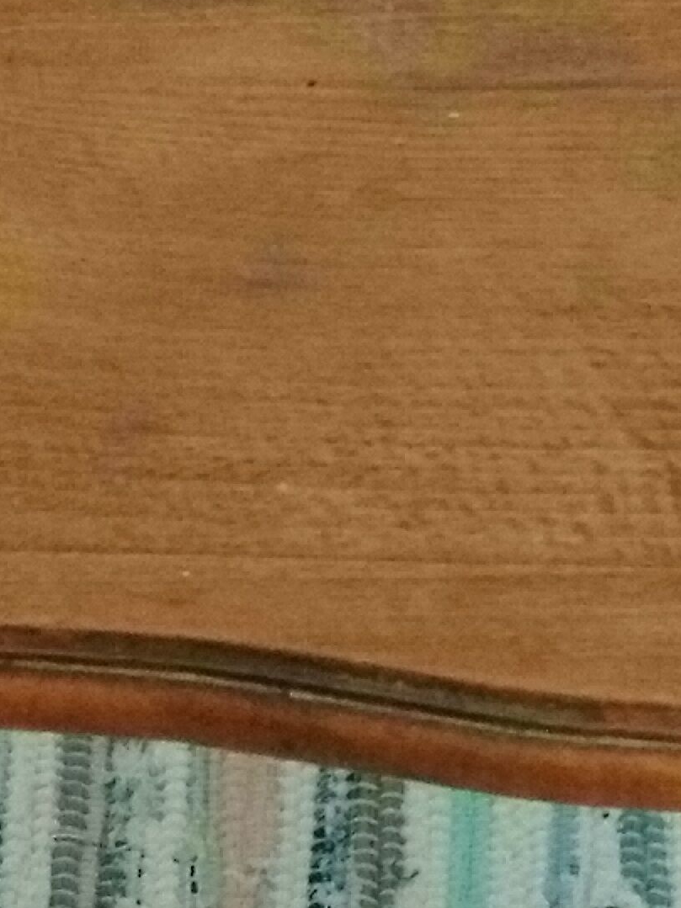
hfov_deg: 13.7
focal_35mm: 108
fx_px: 2833
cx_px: 166
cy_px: 958
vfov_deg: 17.7
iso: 429
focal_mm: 2.96
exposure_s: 1/33
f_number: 2
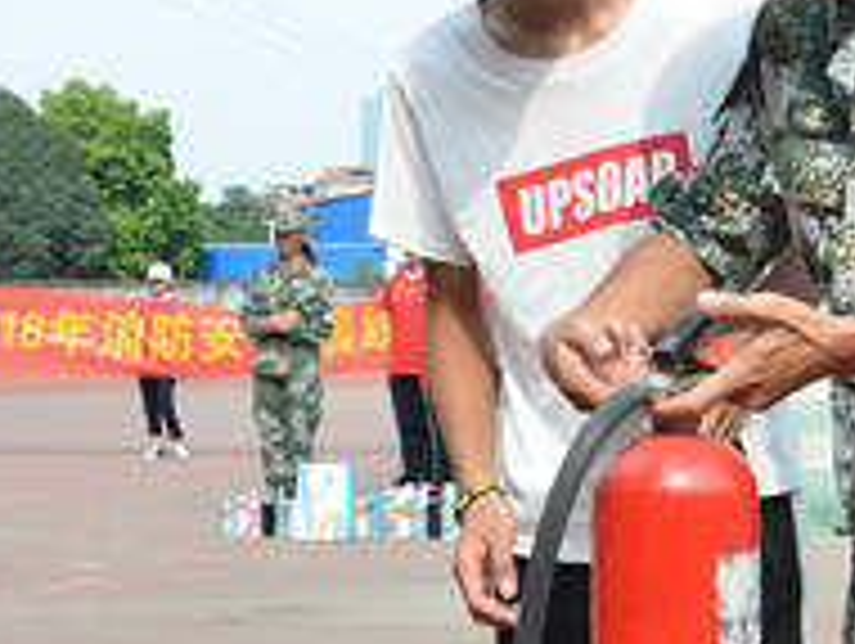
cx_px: 747
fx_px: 2161
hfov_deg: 21.9
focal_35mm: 87
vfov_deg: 16.9
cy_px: 261
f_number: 5.6
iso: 100
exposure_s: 1/160
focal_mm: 21
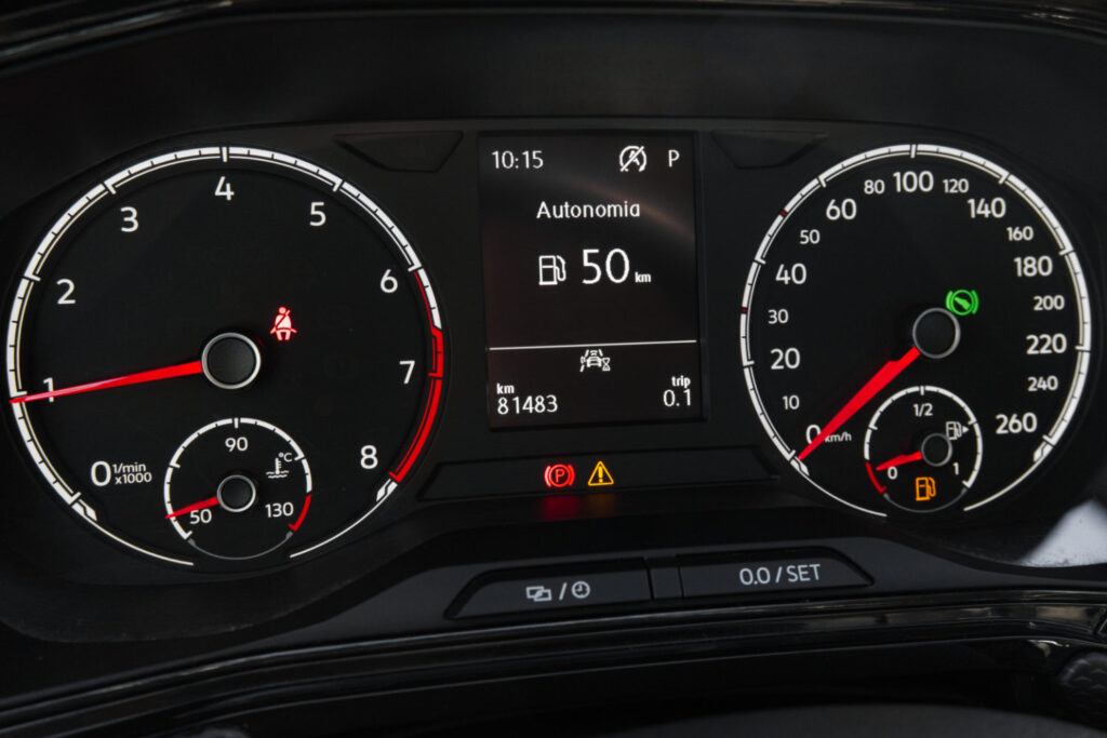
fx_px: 1230
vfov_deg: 33.4
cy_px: 369
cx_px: 554
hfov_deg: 48.5
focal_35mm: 40
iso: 1600
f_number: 7.1
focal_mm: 26.4
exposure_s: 1/125
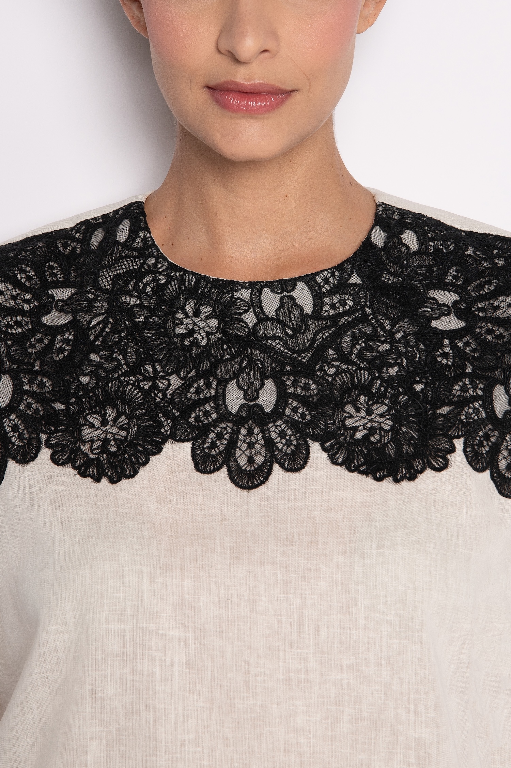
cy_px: 384
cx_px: 256
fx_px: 1492
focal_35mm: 70
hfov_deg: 19.4
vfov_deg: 28.9
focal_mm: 70
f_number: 8
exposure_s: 1/160
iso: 200
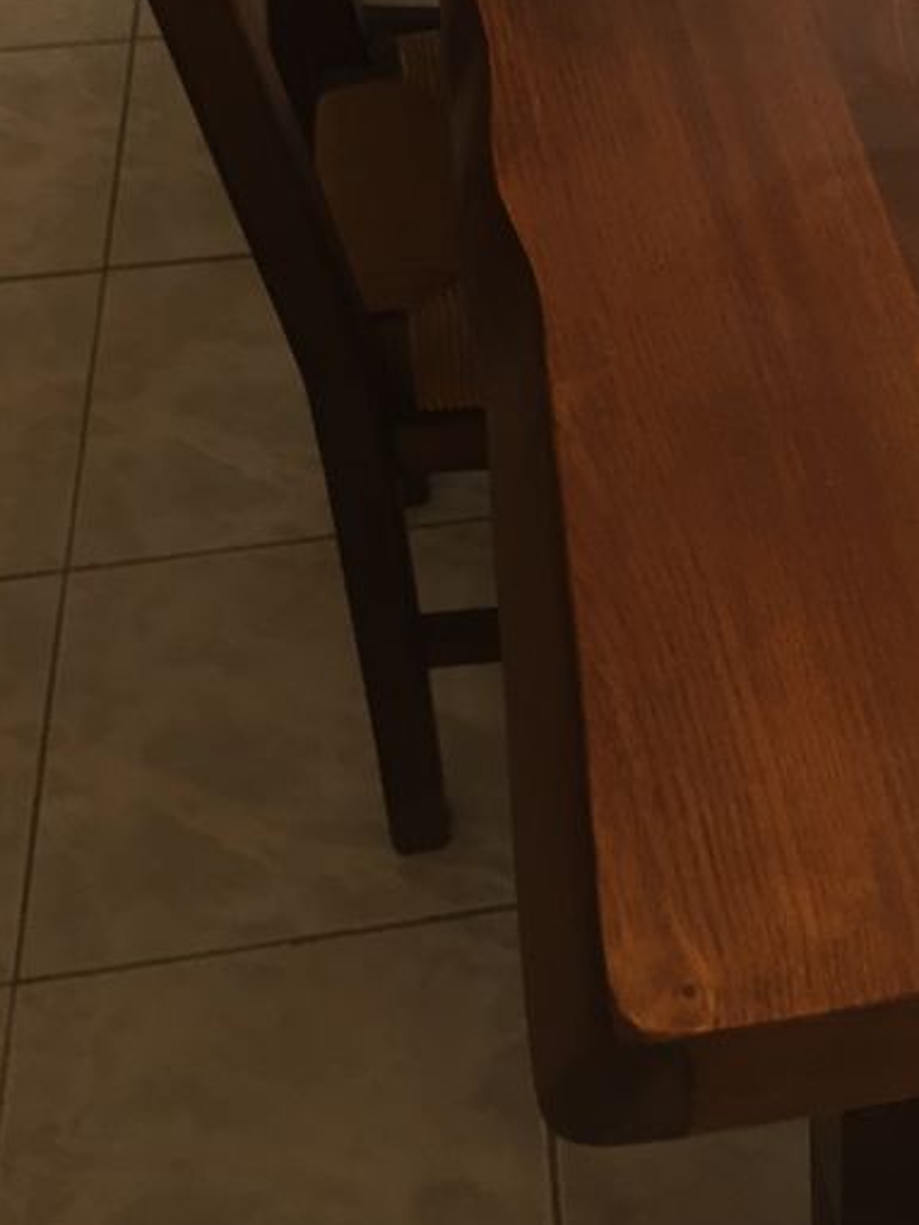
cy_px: 113
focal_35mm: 57
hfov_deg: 24.7
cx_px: 881
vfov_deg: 32.1
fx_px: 2017
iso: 125
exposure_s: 1/33
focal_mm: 4.15
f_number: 2.2
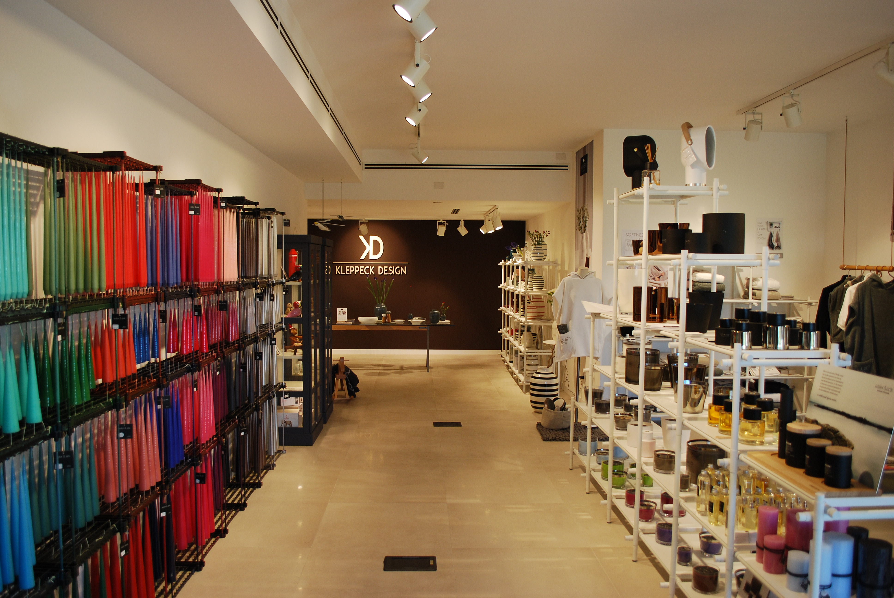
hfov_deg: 61.9
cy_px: 299
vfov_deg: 43.7
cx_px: 447
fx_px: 746
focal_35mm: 30
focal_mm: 20
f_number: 3.8
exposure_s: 1/60
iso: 220
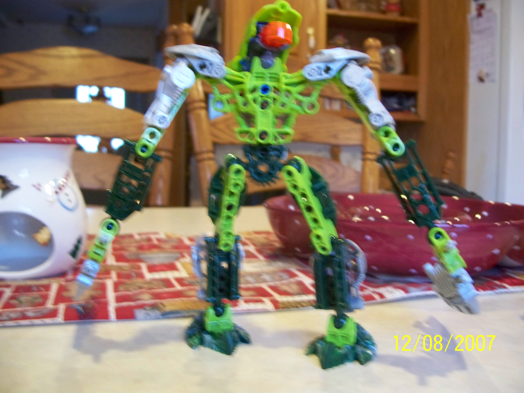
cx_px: 262
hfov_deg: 50.1
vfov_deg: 38.7
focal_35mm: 37
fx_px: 560
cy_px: 196
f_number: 2.8
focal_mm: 7.8
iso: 400
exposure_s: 1/15
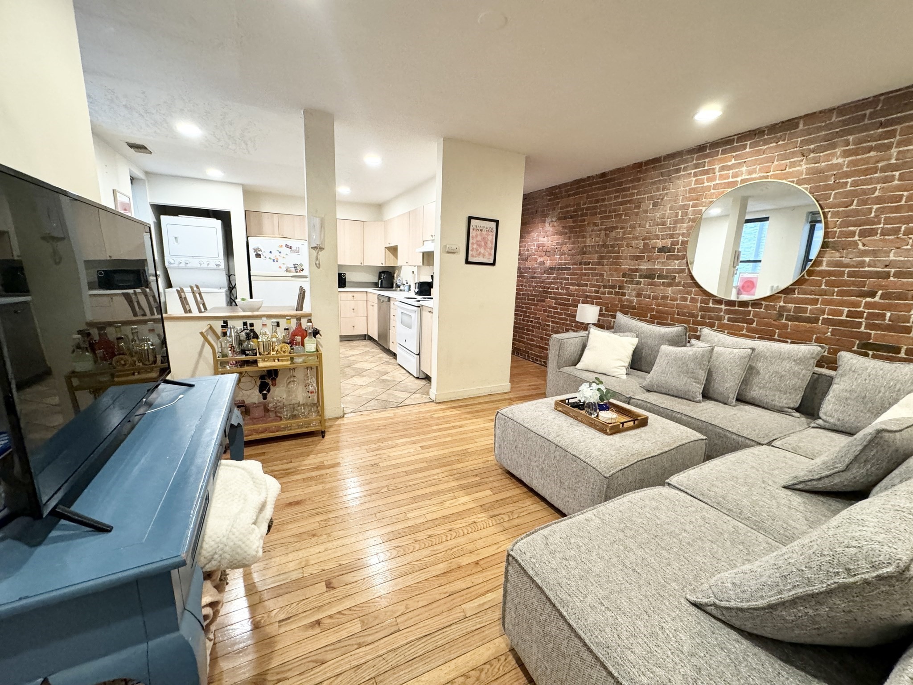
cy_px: 342
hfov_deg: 102.1
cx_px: 456
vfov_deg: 85.7
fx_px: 369
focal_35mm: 14
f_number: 2.2
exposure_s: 1/60
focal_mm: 2.22
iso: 320
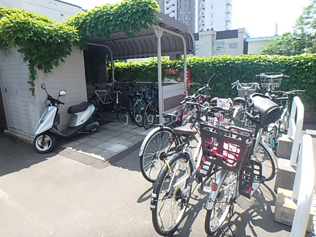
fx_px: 192
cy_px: 118
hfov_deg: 79.0
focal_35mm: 21
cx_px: 158
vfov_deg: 63.4
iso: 125
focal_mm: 3.7
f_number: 3.5
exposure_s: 1/320
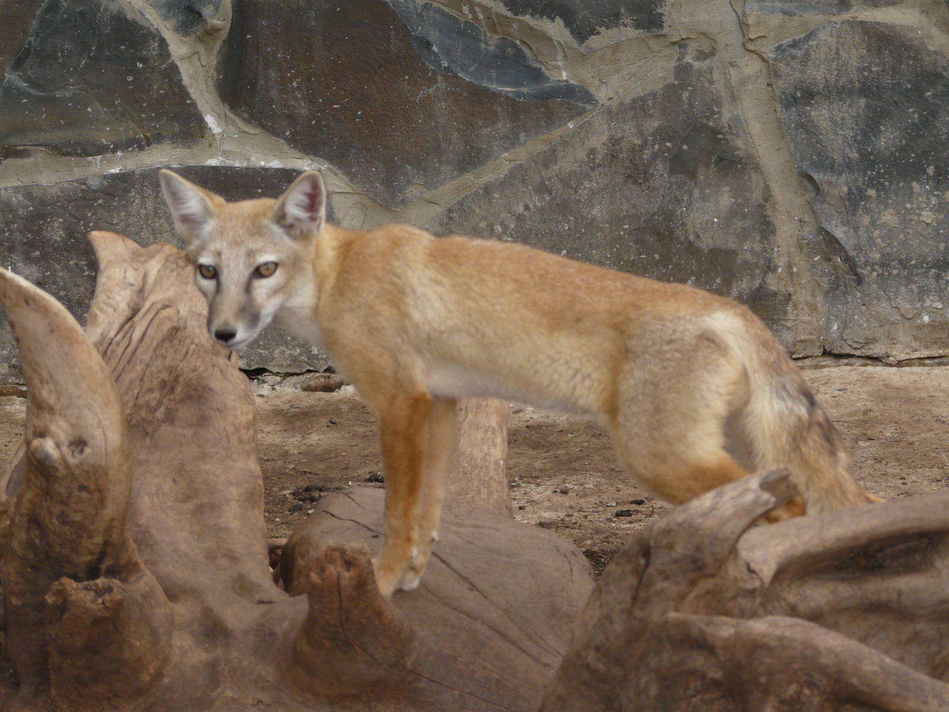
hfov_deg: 9.6
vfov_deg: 7.2
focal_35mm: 206
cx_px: 474
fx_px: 5648
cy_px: 356
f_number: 4
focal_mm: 33.8
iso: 100
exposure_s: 1/160
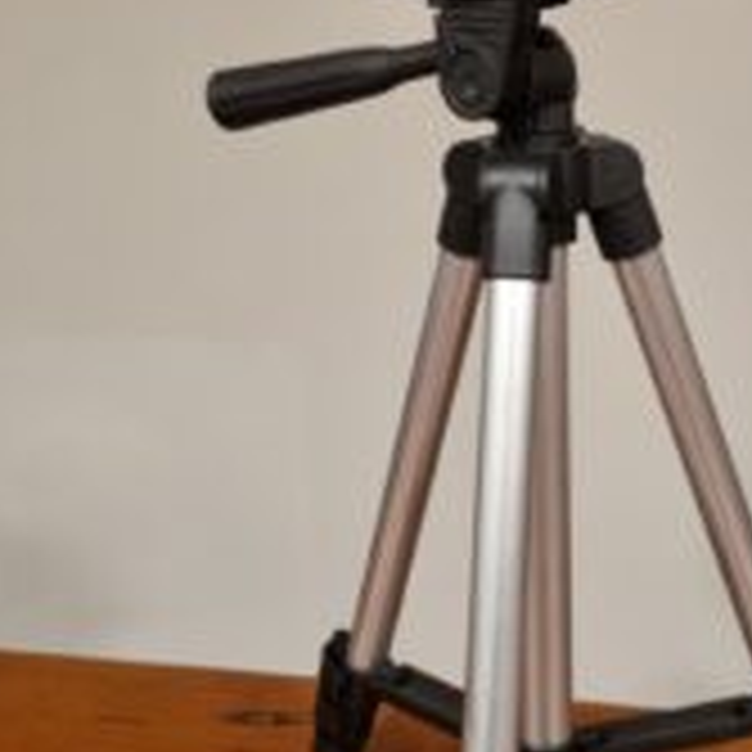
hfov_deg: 30.6
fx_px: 1352
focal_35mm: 55
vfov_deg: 31.1
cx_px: 558
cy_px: 342
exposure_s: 1/50
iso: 640
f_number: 1.8
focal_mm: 5.4
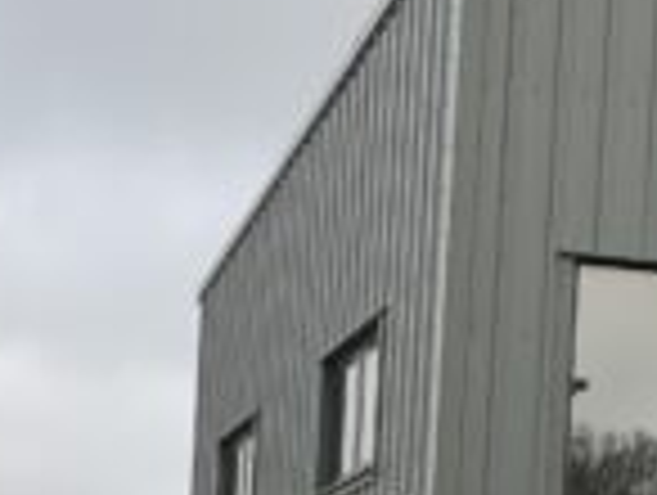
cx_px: 364
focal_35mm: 127
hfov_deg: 15.5
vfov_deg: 11.1
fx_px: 2414
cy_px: 792
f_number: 1.8
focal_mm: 3
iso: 32
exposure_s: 1/122
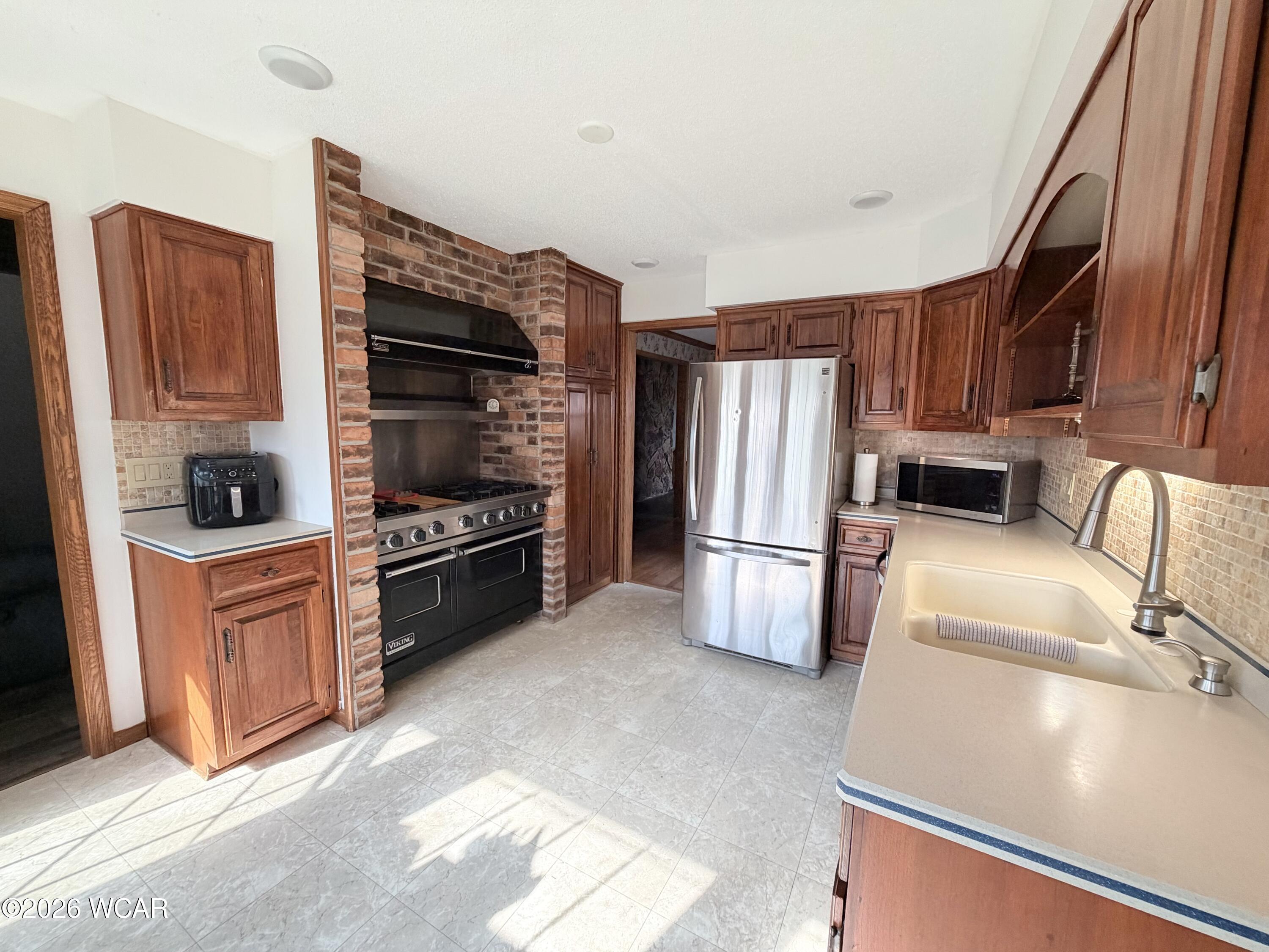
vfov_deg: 85.7
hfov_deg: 102.1
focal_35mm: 14
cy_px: 476
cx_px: 634
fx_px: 513
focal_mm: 2.22
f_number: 2.2
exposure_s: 1/120
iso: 160
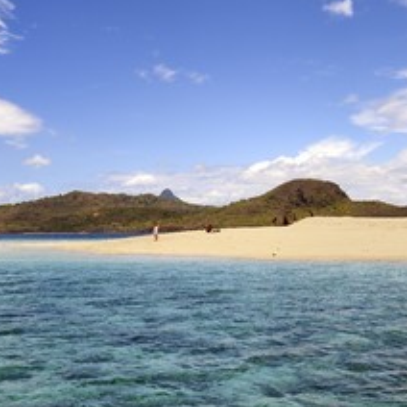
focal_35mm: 54
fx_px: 718
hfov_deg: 31.6
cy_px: 265
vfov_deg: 31.4
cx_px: 179
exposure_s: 1/320
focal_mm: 32
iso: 200
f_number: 14
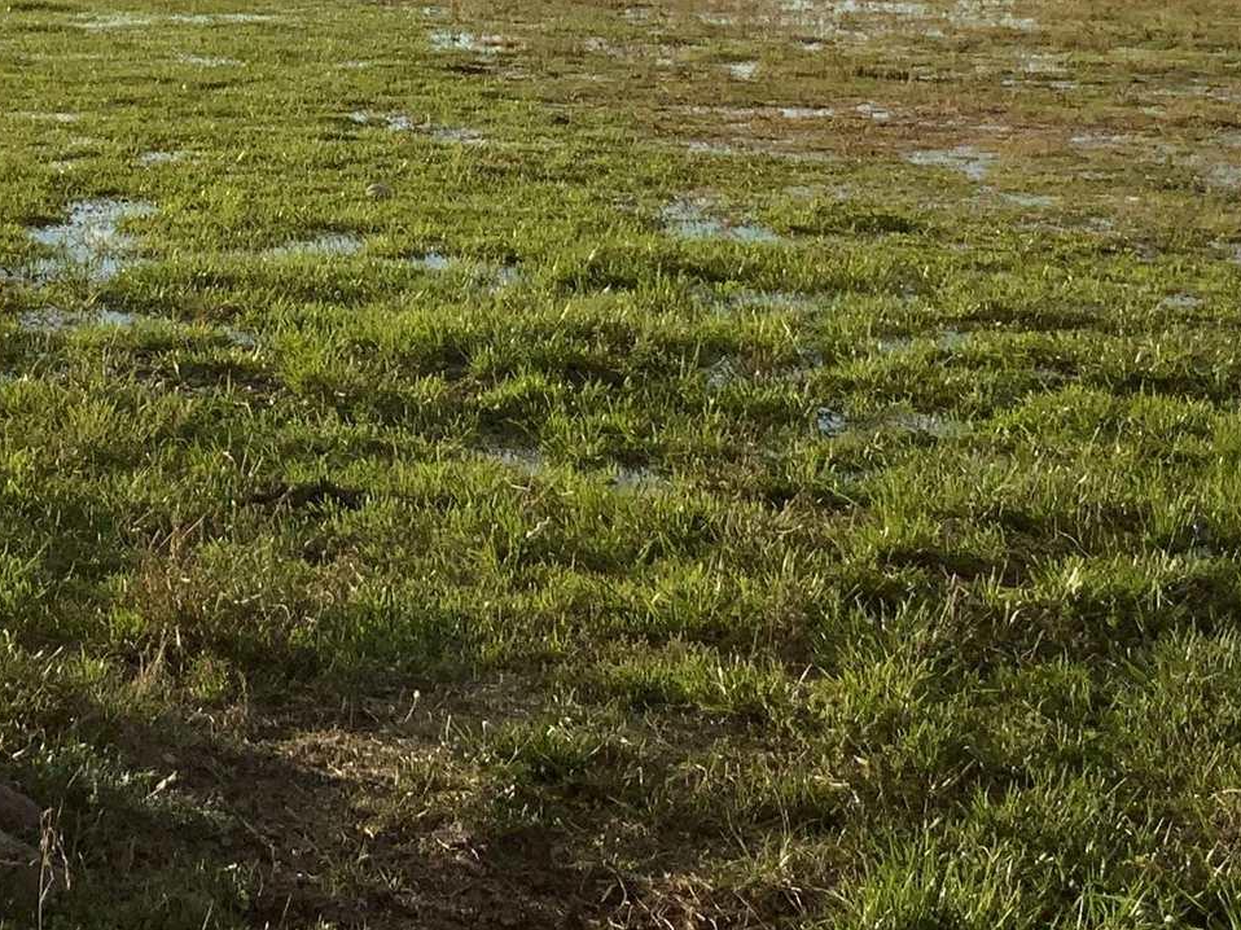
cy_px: -63
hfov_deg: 20.7
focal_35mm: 93
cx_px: 171
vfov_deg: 15.5
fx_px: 3333
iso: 20
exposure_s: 1/2320
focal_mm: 3
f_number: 1.8
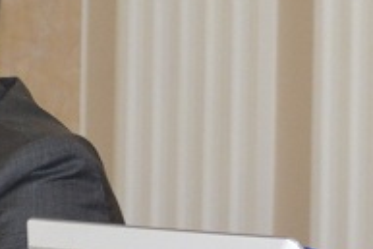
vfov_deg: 3.5
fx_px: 4023
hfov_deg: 5.3
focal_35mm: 388
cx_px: 443
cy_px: 77
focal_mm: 50
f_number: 5.6
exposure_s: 1/60
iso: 1400
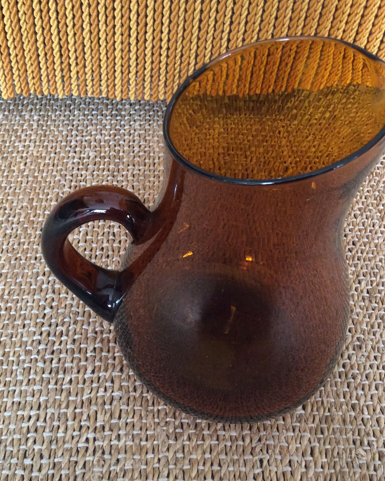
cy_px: 240
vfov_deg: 43.8
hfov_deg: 35.5
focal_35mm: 42
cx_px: 152
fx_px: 598
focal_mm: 3.3
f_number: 2.4
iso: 160
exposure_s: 1/25
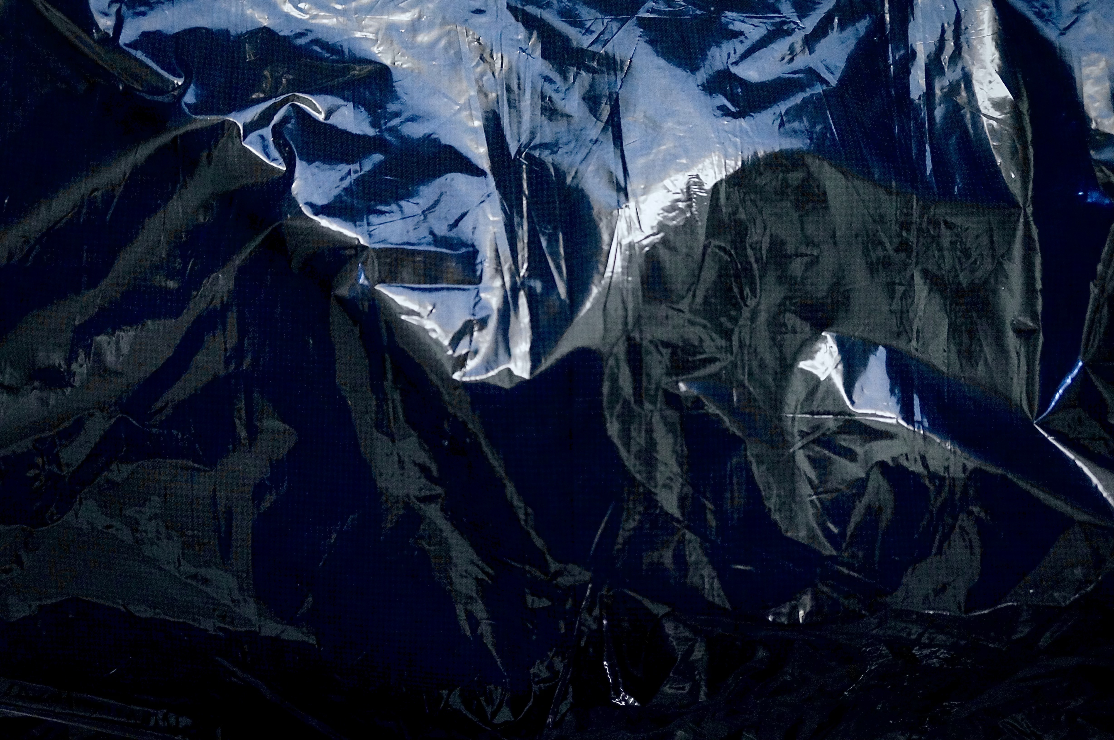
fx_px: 1113
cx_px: 557
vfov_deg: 36.8
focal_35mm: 36
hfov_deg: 53.2
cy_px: 370
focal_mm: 24
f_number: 4
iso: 3200
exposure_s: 1/50
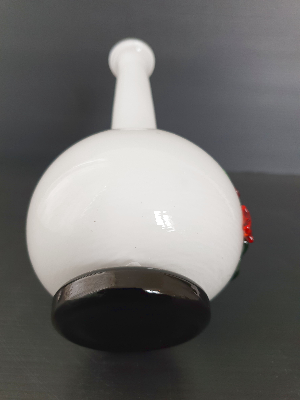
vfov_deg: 67.3
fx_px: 300
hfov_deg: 53.1
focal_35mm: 26
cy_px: 200
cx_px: 150
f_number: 1.5
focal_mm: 4.3
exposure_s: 1/100
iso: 64
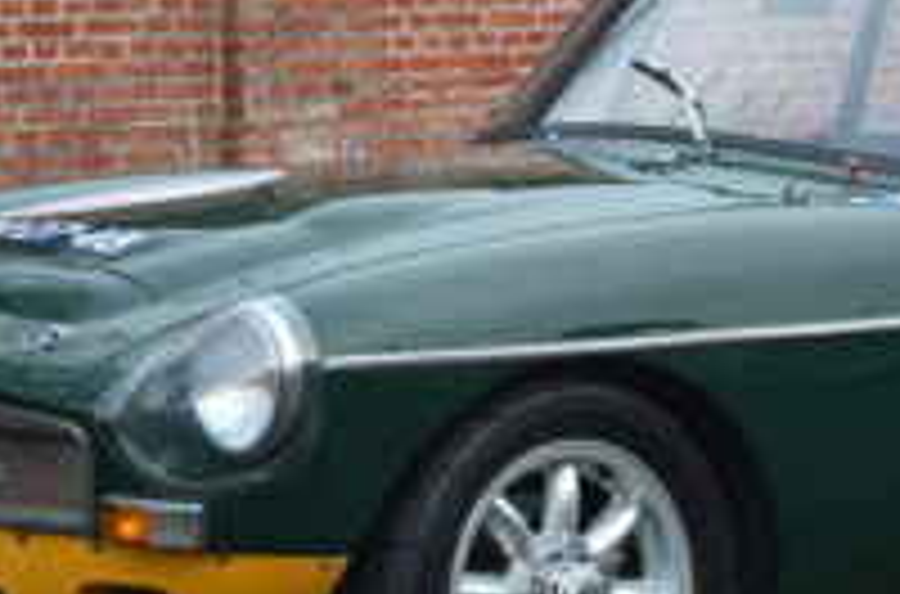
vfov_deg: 7.2
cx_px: 760
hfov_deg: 10.9
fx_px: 4710
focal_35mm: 189
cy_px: 277
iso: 200
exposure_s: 1/160
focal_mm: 42
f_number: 6.3
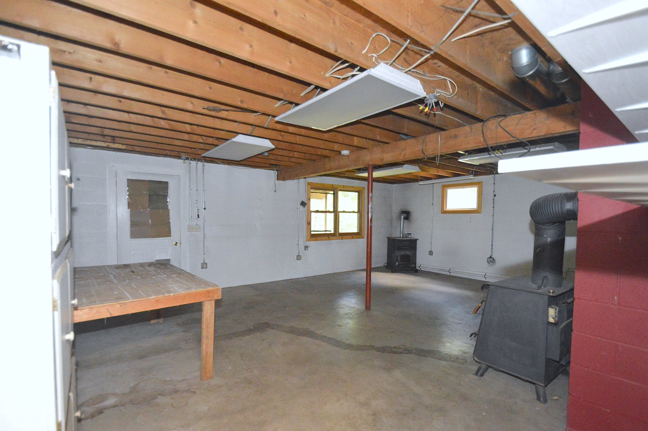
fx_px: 270
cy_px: 216
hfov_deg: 100.4
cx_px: 324
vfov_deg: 77.2
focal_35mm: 15
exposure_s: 1/60
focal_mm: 10
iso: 3200
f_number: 3.5
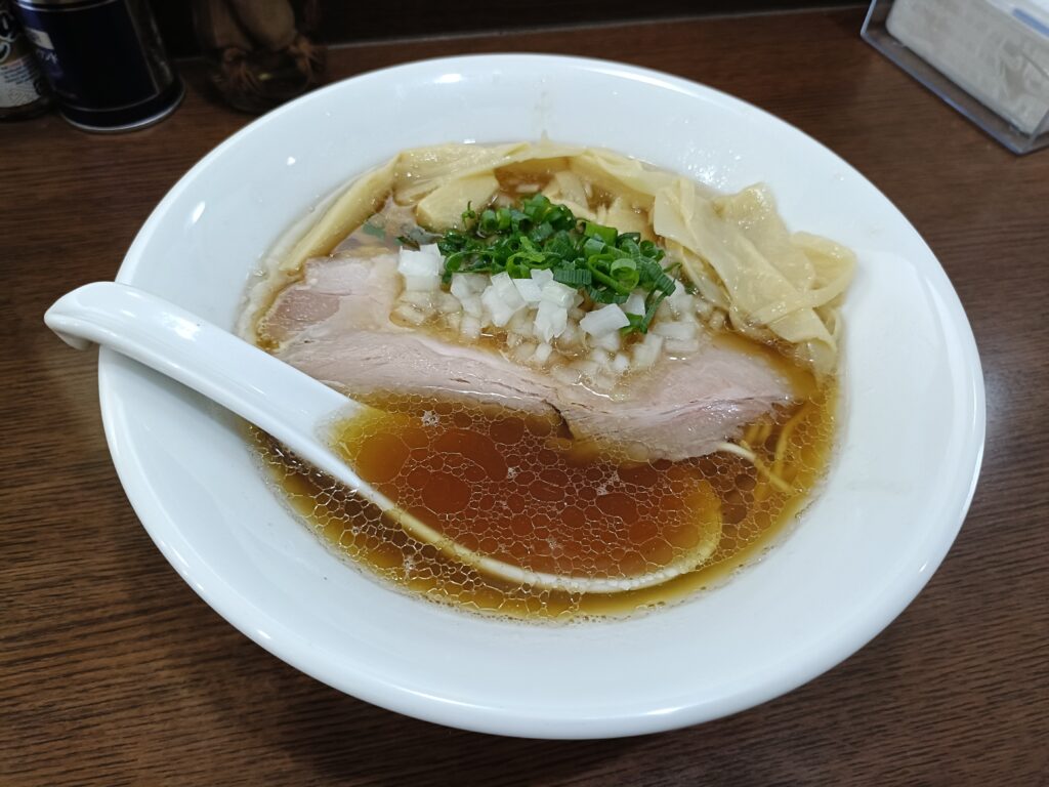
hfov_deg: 69.4
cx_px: 524
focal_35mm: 25
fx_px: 758
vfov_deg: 54.9
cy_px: 394
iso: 1250
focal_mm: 4.7
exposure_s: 1/50
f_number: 1.7
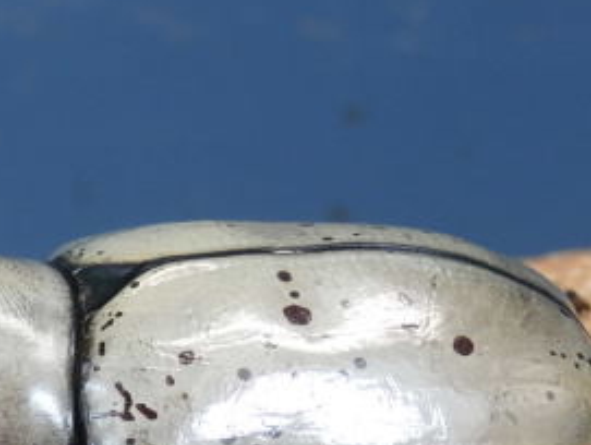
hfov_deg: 12.3
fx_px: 2701
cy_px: 495
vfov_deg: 9.3
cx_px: 0
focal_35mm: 158
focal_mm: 11.86
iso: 200
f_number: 4.3
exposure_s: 1/60
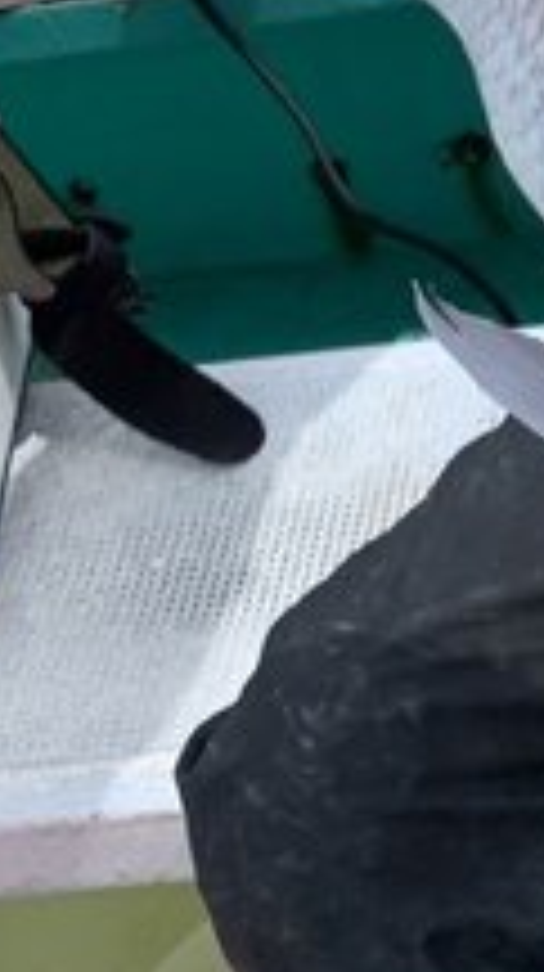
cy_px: -432
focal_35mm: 112
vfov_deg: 17.4
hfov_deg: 10.2
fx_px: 2881
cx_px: 967
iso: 25
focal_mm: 4.25
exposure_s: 1/1779
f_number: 1.8
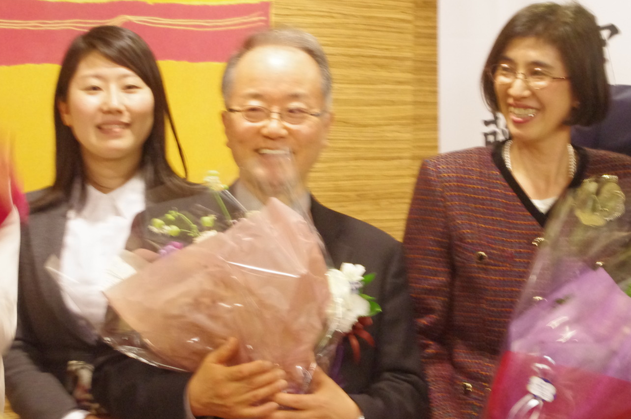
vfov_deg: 9.5
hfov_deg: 14.3
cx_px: 333
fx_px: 2521
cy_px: 169
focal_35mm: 144
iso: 2000
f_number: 5.6
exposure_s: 1/15
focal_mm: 47.5
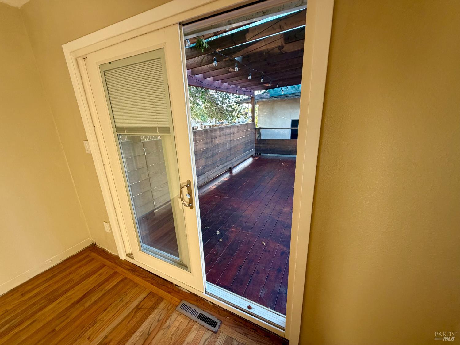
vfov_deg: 85.7
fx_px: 186
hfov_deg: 102.1
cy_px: 172
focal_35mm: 14
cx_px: 230
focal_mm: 2.22
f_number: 2.2
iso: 250
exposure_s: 1/121
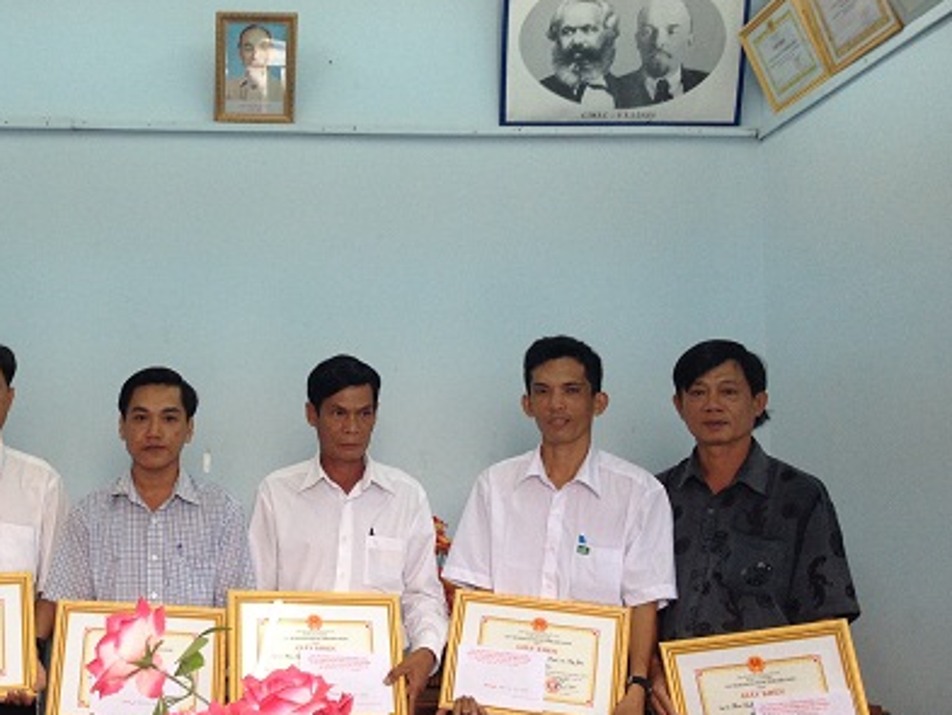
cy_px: 328
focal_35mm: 54
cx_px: 224
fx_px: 1486
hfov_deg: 34.7
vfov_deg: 27.0
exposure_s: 1/40
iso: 64
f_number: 2.4
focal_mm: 4.28
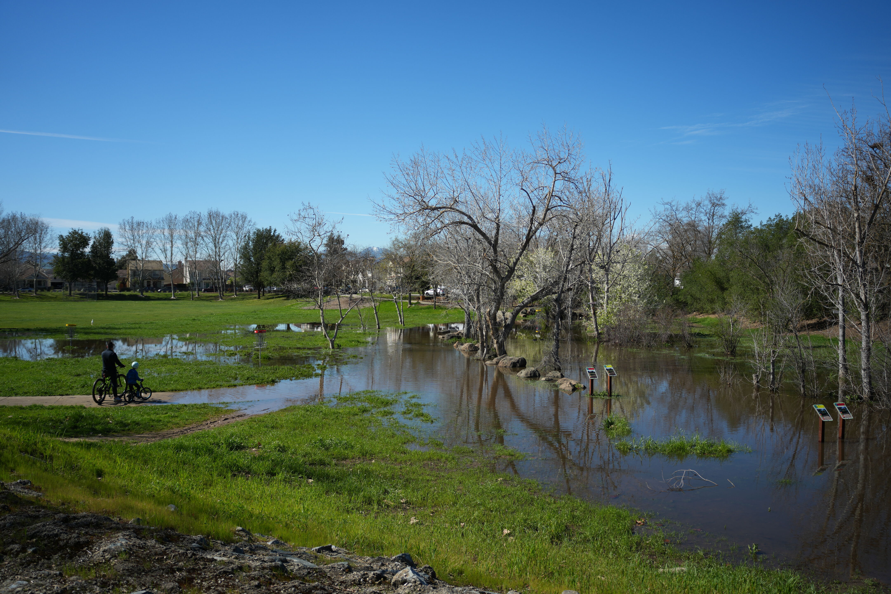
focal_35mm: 28
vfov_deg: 46.4
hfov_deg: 65.5
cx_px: 446
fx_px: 693
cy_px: 297
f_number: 4
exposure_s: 1/1250
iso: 125
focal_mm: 28
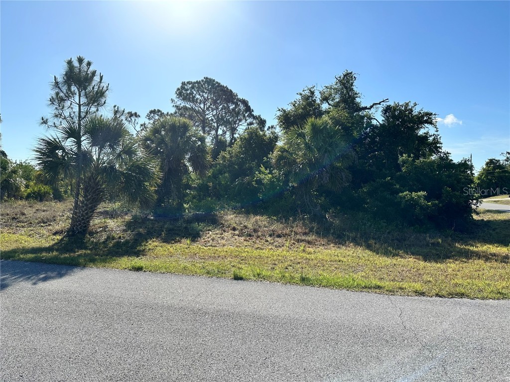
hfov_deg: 71.6
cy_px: 191
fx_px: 354
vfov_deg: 56.8
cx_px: 255
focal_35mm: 24
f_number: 1.78
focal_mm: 6.86
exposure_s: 1/5848
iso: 80
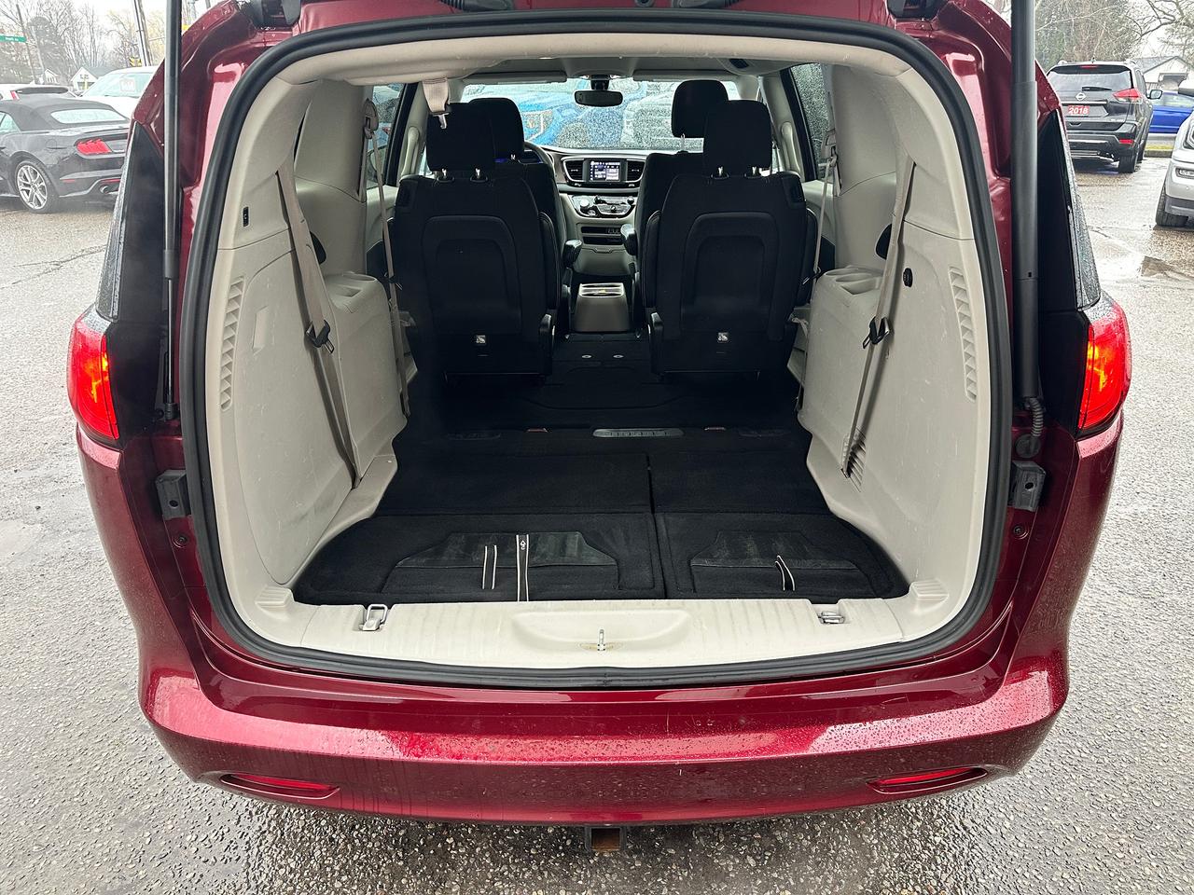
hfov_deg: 71.6
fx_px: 828
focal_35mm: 24
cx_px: 597
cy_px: 448
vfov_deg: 56.8
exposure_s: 1/91
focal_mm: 6.86
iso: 250
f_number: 1.78
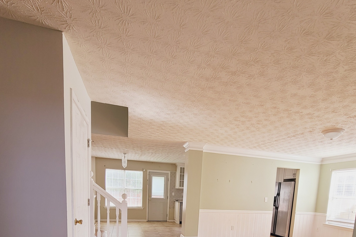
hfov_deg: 86.9
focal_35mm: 19
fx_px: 188
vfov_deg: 54.6
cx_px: 181
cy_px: 221
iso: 125
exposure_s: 1/60
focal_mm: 2.2
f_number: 2.2
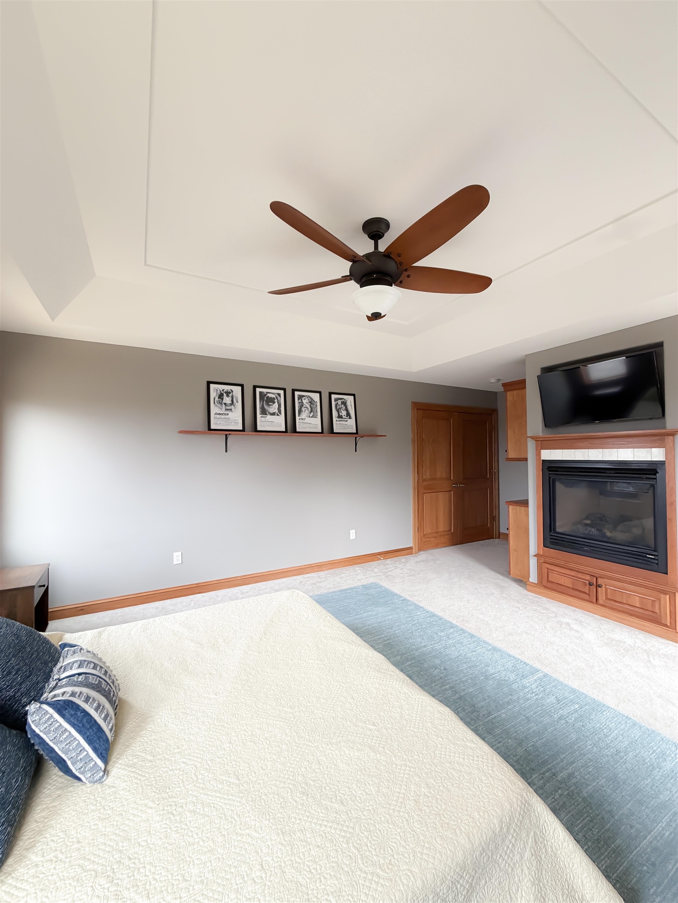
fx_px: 366
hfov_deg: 85.7
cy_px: 452
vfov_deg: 102.1
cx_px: 339
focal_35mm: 14
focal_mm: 2.22
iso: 320
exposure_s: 1/120
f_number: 2.2
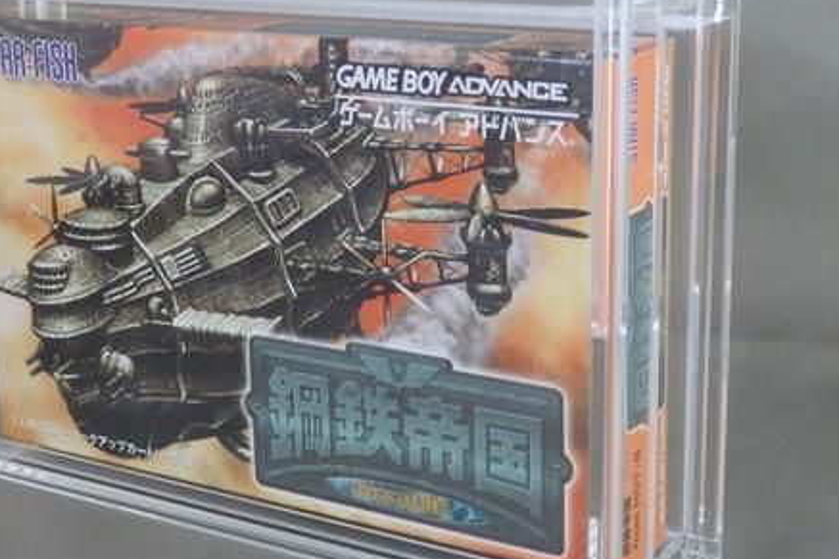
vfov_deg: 19.4
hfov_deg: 28.8
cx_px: 323
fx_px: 1631
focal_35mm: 70
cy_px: 267
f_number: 4
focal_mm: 8.9
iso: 800
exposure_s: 1/50
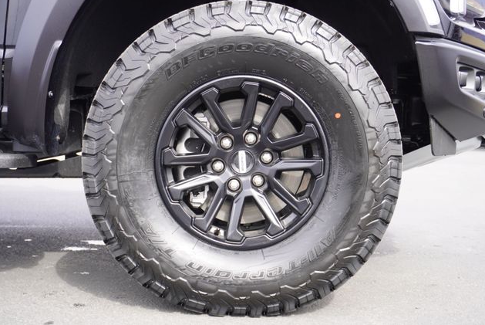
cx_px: 245
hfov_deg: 34.4
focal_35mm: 58
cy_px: 161
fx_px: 782
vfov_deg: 23.4
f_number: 5.6
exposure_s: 1/60
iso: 100
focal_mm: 38
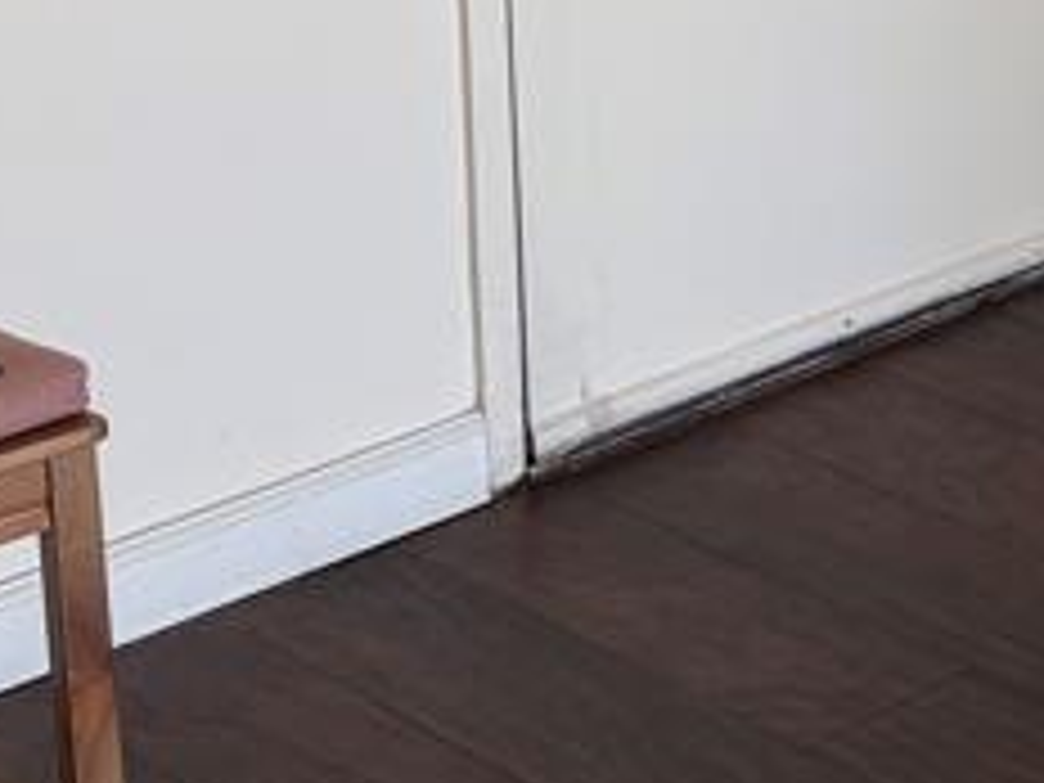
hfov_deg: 14.4
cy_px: -698
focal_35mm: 115
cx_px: 2056
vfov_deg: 11.7
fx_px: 3468
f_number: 1.6
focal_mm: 5.96
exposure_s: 1/121
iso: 40
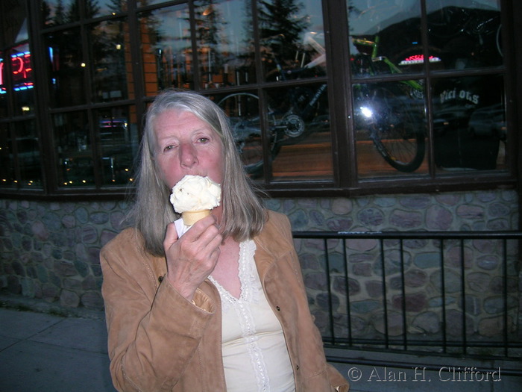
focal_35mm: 35
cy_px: 196
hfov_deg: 52.6
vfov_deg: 40.7
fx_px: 528
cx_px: 261
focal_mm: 5.4
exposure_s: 1/60
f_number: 2.8
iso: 50
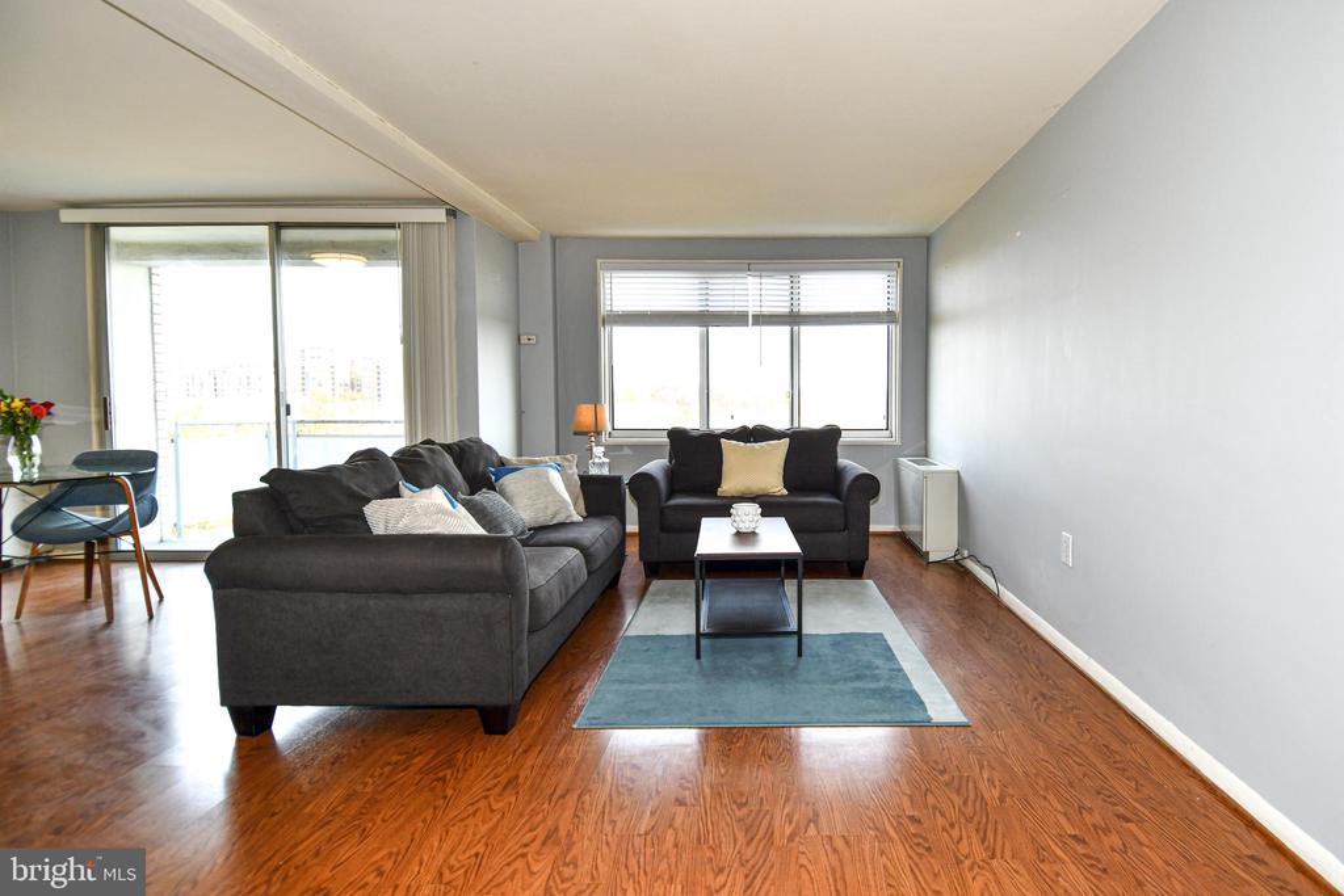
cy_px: 448
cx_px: 672
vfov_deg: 67.4
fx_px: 672
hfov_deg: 90.0
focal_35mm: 18
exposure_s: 1/80
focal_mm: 12
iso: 200
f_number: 4.5
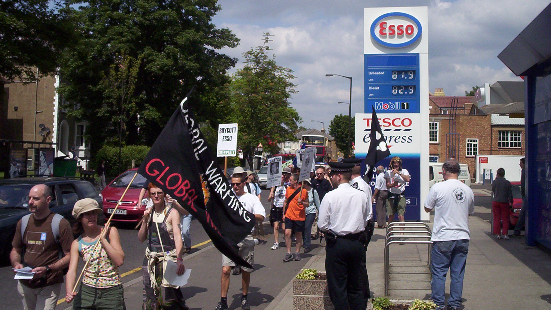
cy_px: 124
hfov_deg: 48.4
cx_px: 278
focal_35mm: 42
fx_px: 614
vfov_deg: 28.3
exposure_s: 1/1364
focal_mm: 4.99
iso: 100
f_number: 4.5
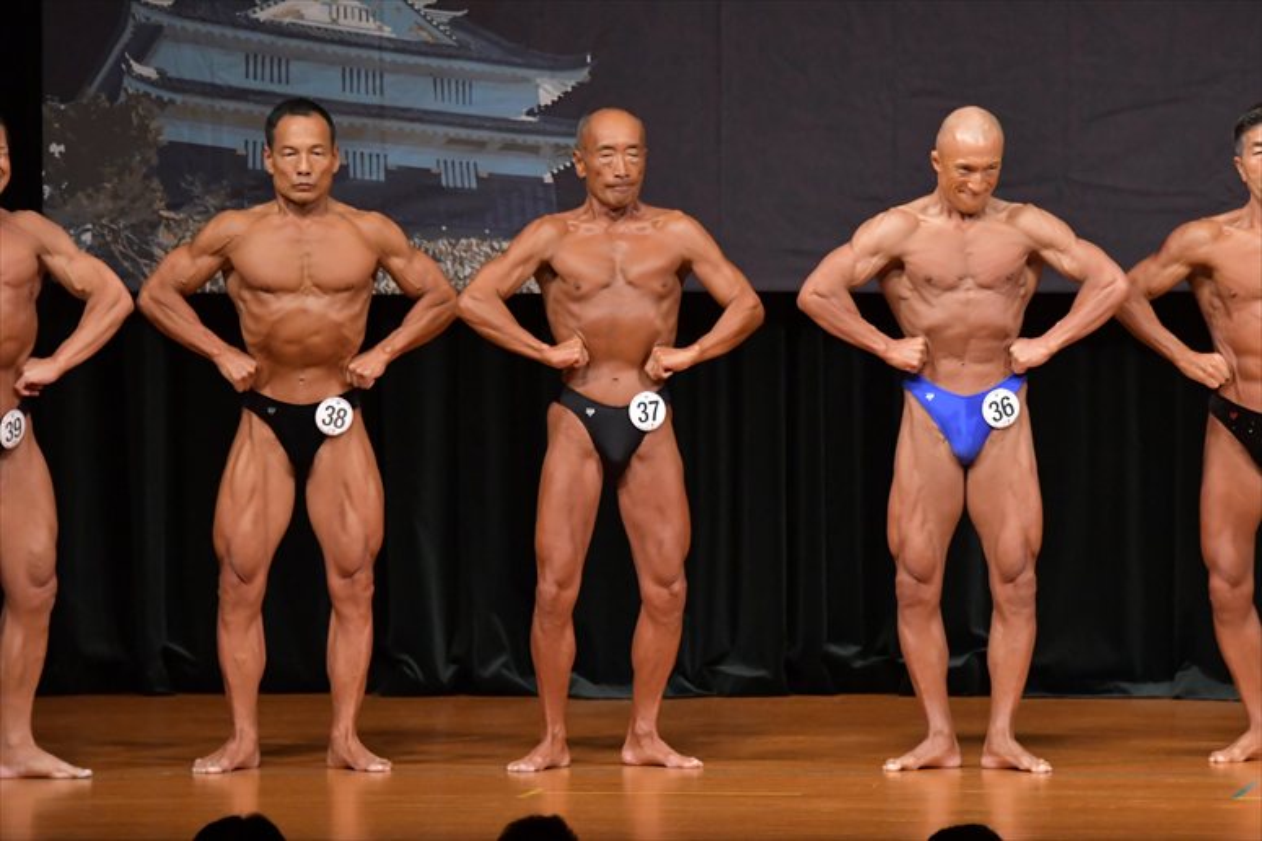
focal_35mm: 285
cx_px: 631
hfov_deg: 7.2
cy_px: 420
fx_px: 9986
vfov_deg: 4.8
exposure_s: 1/400
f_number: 5.6
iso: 5000
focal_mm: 190
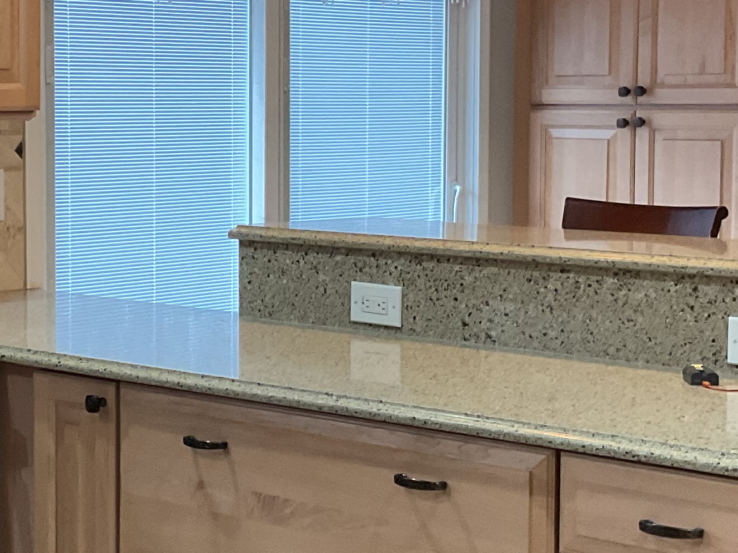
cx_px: 215
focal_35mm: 88
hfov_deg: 22.1
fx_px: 1876
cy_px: 245
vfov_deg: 16.8
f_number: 1.8
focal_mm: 3
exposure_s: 1/60
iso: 125
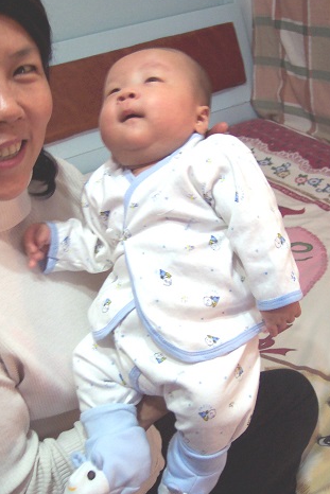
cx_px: 170
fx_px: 605
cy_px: 255
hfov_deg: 30.5
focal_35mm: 44
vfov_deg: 44.5
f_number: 2.8
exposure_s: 1/8
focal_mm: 8
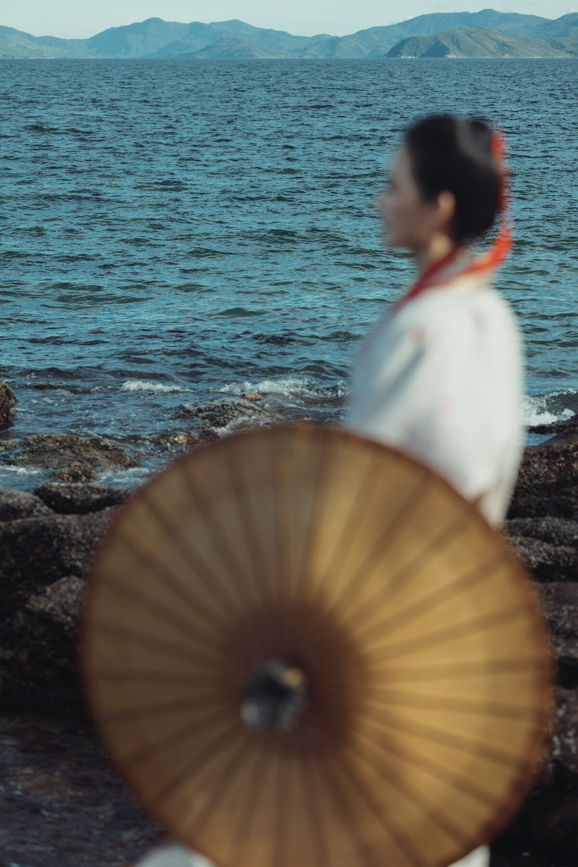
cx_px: 289
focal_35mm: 84
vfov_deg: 24.2
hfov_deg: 16.3
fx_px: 2022
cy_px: 434
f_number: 2.8
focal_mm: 85
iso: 100
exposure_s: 1/1000
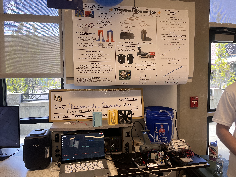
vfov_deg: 53.1
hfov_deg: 67.3
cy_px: 88
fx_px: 177
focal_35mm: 26
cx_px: 118
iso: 125
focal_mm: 5.1
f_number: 1.6
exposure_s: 1/120
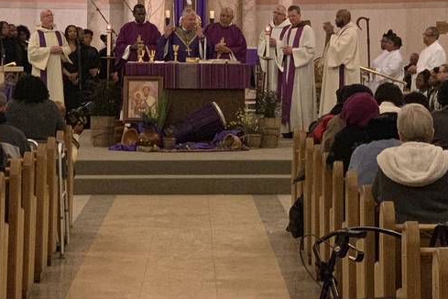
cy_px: -89
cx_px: 258
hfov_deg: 14.5
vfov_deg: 9.6
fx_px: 1755
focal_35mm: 141
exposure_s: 1/40
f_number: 2.4
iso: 320
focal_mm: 6
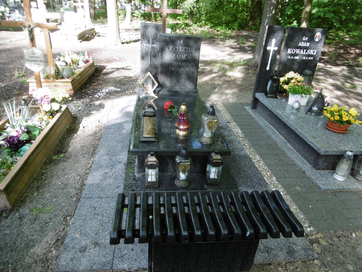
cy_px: 136
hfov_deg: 71.6
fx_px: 251
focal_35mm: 24
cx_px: 181
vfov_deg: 56.8
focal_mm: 4.3
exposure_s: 1/60
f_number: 3.1
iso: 100
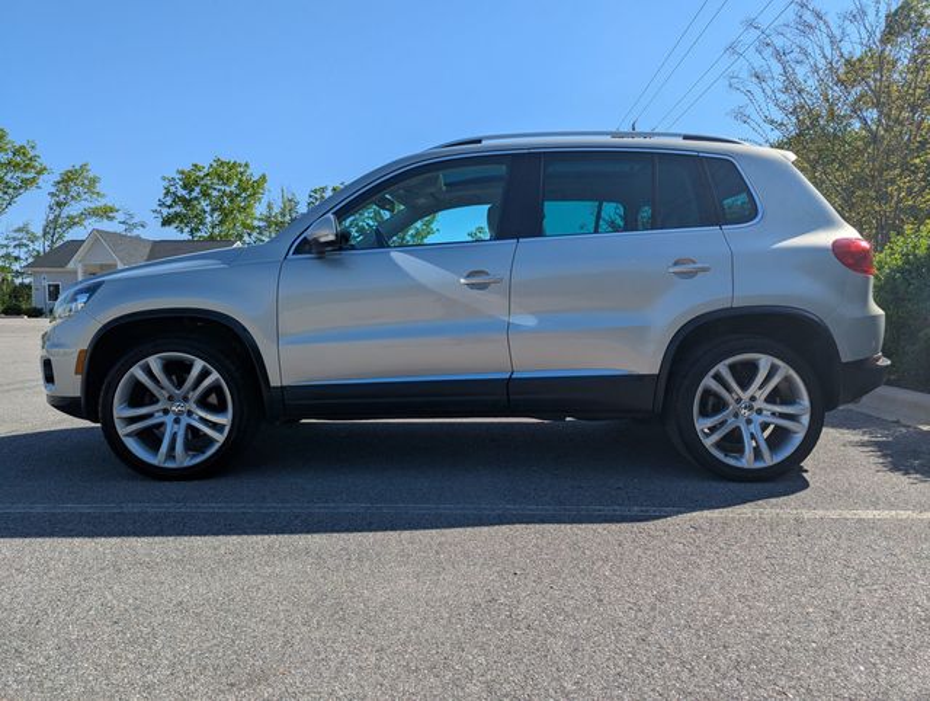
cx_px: 465
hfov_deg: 71.5
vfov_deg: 56.9
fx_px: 646
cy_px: 350
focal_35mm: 24
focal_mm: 6.81
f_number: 1.85
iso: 45
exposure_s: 1/2179
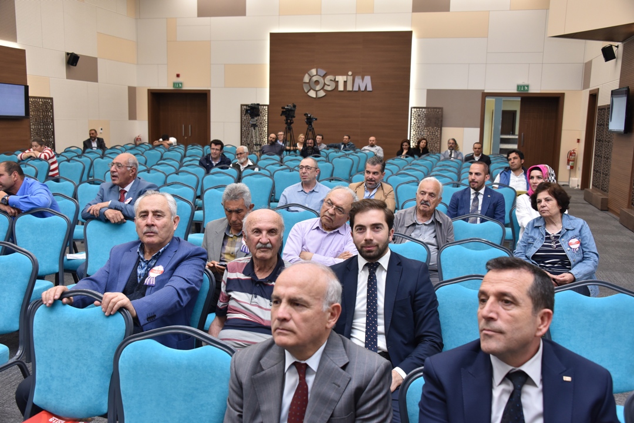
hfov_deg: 54.4
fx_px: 616
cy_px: 212
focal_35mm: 35
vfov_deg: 37.9
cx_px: 317
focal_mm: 35
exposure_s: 1/125
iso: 1250
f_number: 5.6
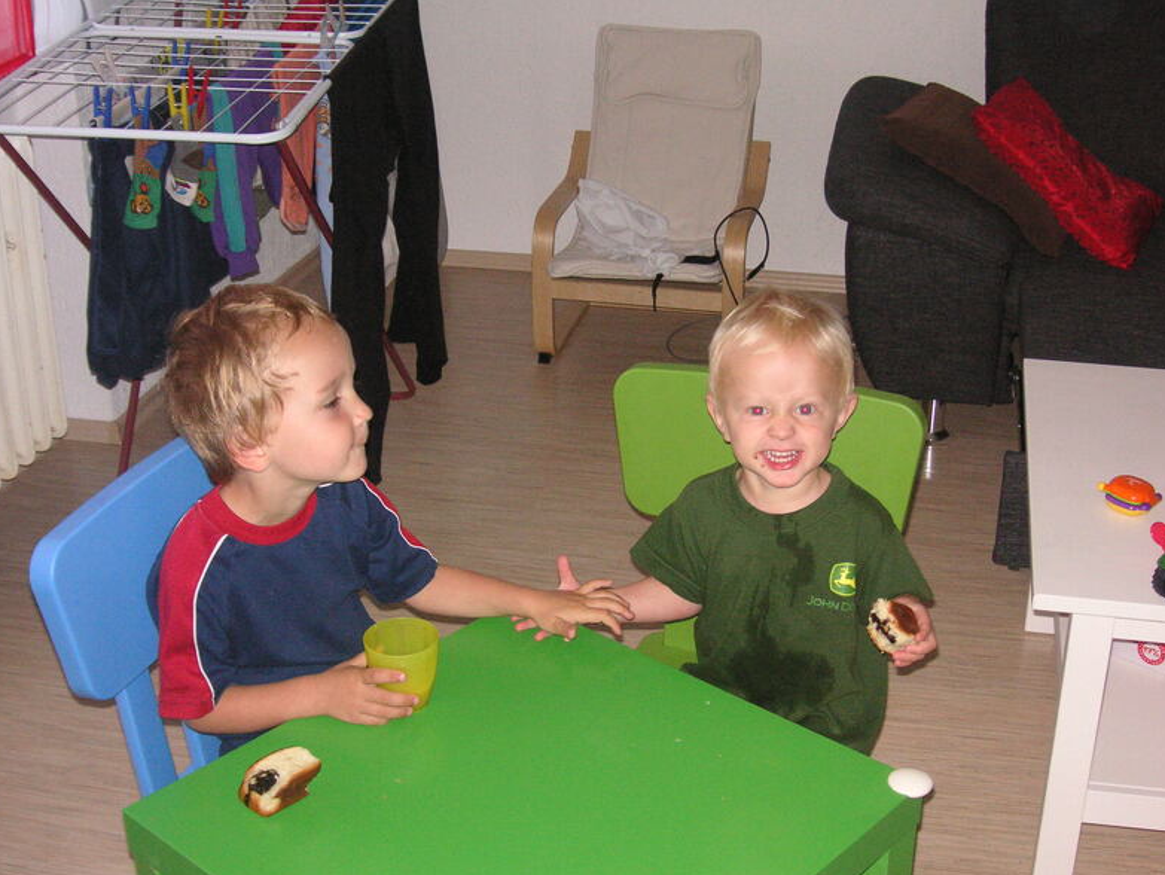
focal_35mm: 48
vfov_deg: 30.3
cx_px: 579
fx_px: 1616
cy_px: 433
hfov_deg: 39.6
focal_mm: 7.8
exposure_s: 1/45
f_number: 3.3
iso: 160
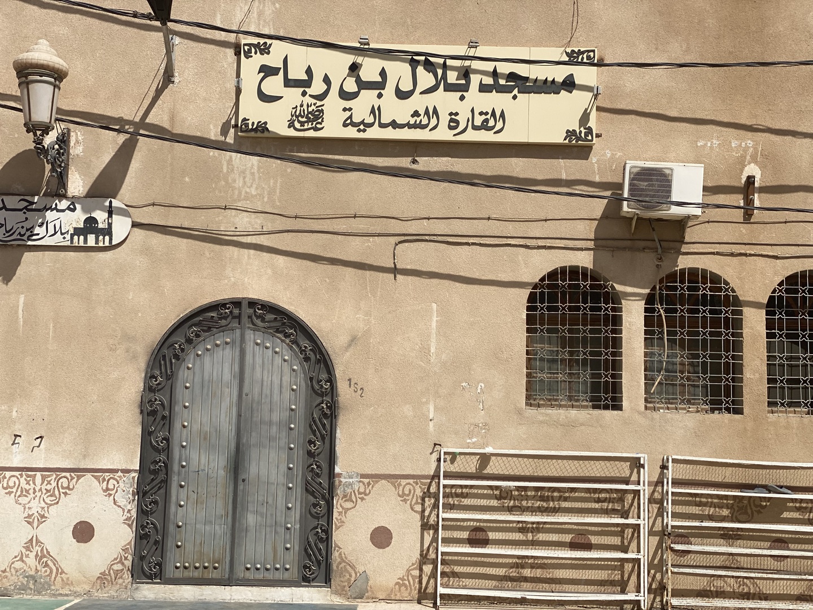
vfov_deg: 28.0
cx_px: 406
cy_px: 305
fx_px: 1221
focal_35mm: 52
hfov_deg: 36.8
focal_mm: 6
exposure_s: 1/3425
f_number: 2
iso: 25
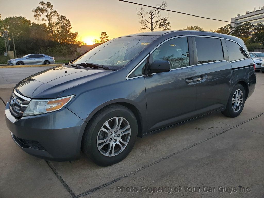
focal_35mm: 26
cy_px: 99
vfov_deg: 53.1
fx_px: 198
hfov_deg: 67.3
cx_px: 132
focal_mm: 4.3
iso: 50
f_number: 2.4
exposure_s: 1/153
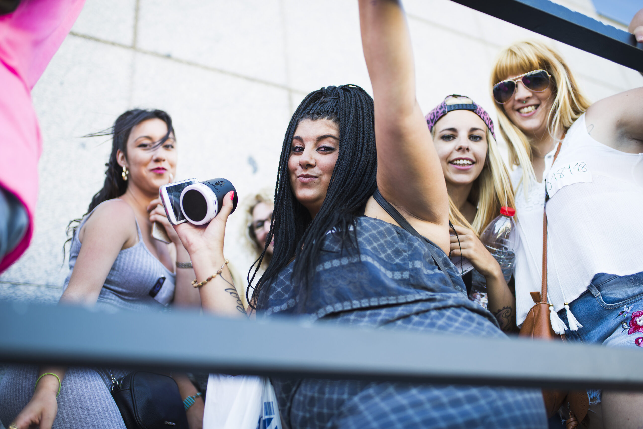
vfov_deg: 37.9
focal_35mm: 35
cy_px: 214
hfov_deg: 54.4
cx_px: 322
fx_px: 625
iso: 100
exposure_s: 1/250
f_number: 2
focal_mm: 35
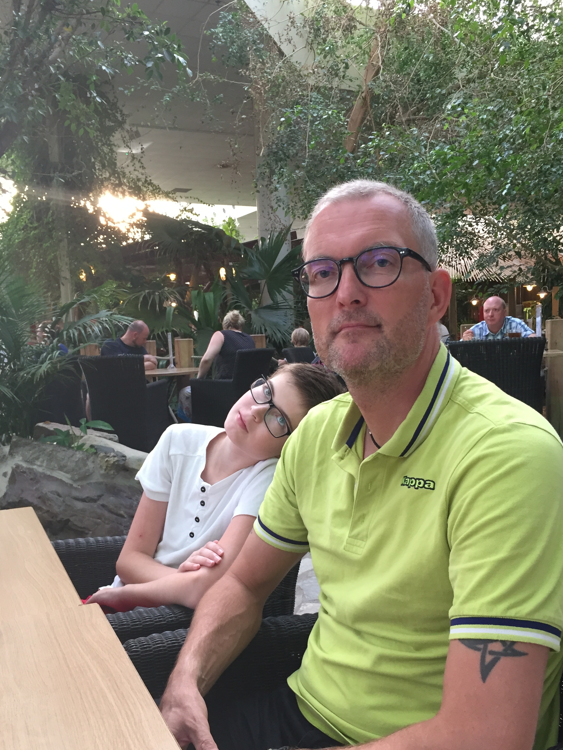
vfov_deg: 55.2
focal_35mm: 33
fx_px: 716
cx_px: 255
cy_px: 425
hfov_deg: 42.9
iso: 50
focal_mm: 4.15
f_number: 2.2
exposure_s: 1/33
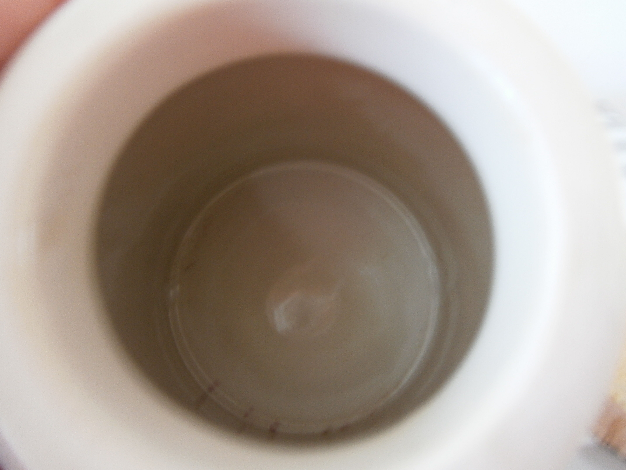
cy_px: 235
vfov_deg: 53.1
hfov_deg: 67.3
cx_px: 313
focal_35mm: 26
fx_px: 470
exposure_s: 1/8
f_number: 2.8
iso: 125
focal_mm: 4.7
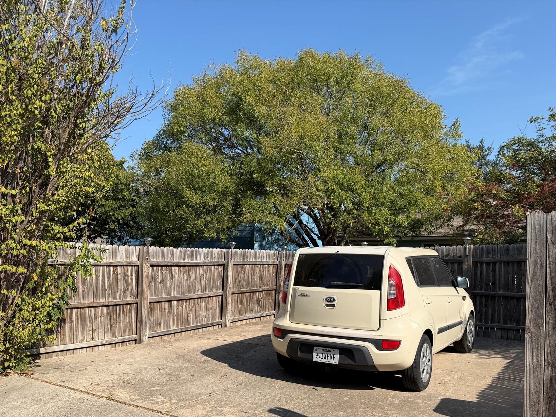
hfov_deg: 59.9
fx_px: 482
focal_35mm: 30
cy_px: 260
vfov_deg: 46.4
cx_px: 295
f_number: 1.78
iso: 80
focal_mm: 6.76
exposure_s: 1/4405
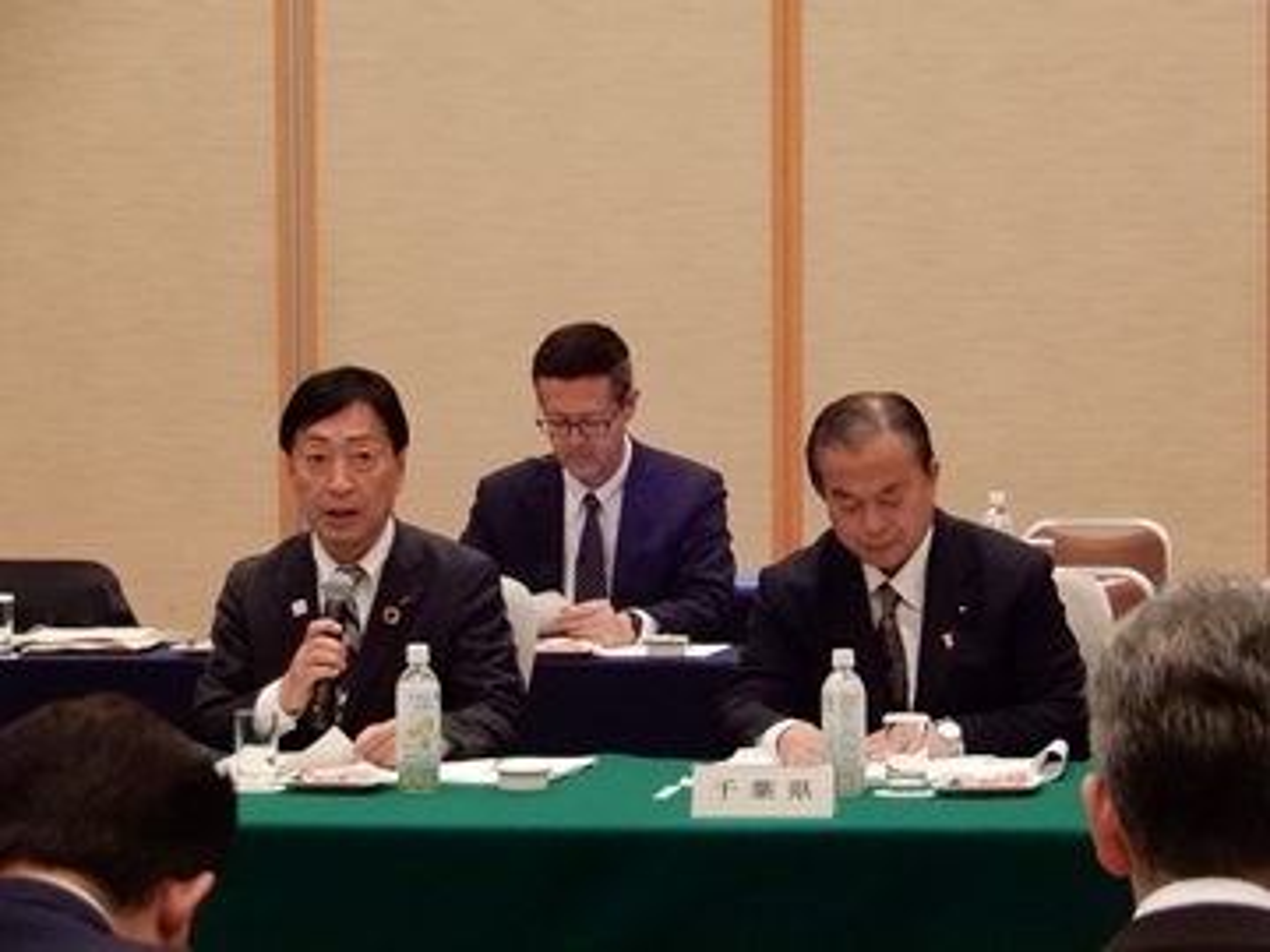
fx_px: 6054
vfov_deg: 9.0
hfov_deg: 12.0
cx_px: 635
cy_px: 476
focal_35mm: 165
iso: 1600
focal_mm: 29.4
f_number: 5.6
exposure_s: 1/40
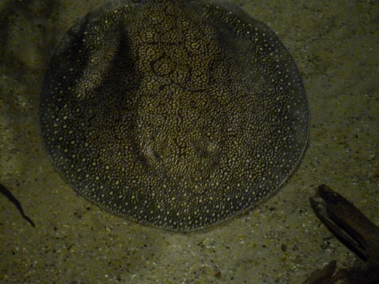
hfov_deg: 20.2
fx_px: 1062
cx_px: 190
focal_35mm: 97
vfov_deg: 15.2
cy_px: 142
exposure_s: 1/15
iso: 800
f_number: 3.4
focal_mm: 17.5
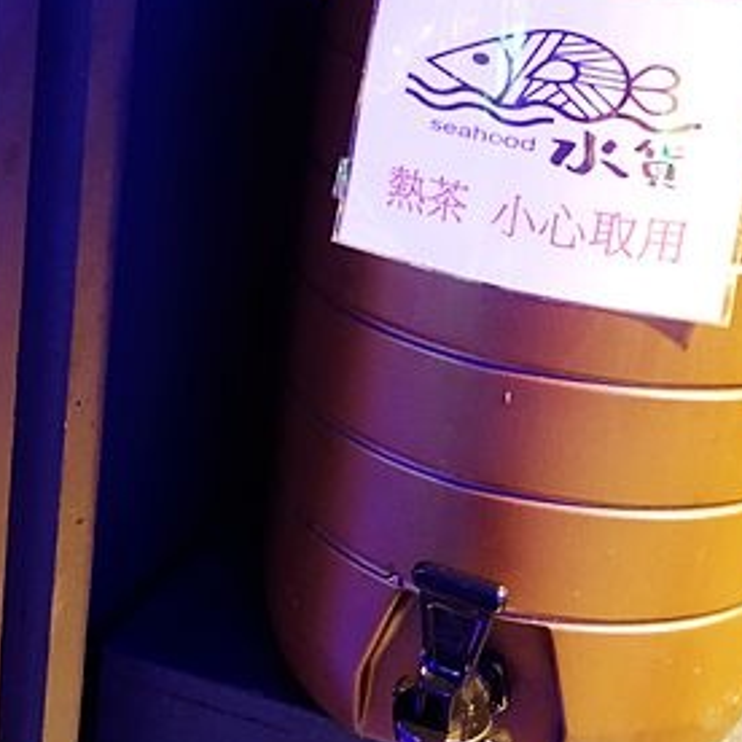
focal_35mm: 48
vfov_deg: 35.0
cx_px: 449
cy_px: 246
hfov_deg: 35.2
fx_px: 1164
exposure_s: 1/8
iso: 1600
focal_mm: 8.8
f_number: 1.8
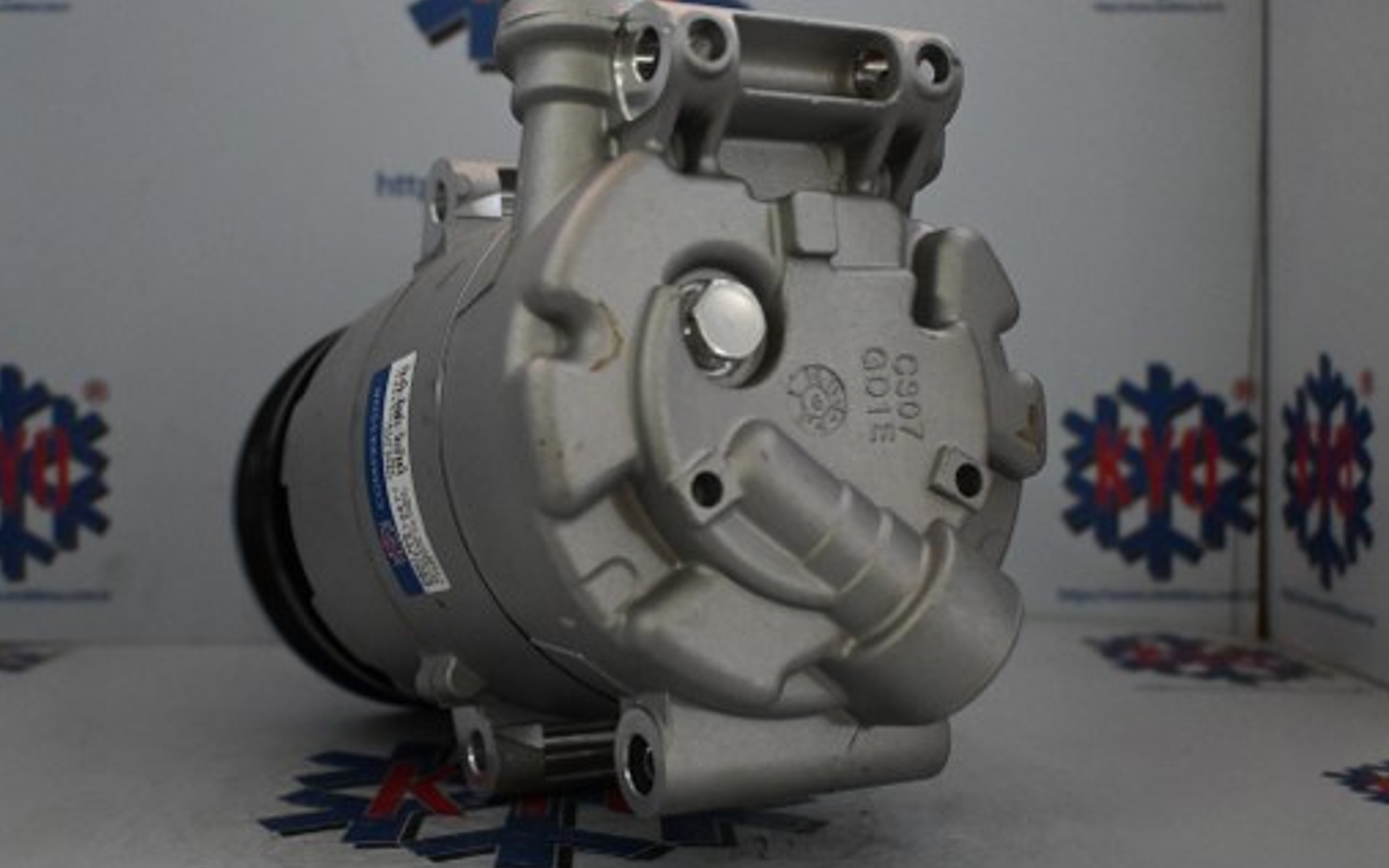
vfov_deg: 30.8
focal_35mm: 42
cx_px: 578
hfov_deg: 47.4
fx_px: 1575
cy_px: 394
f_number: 4.2
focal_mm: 23
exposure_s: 1/100
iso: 3200
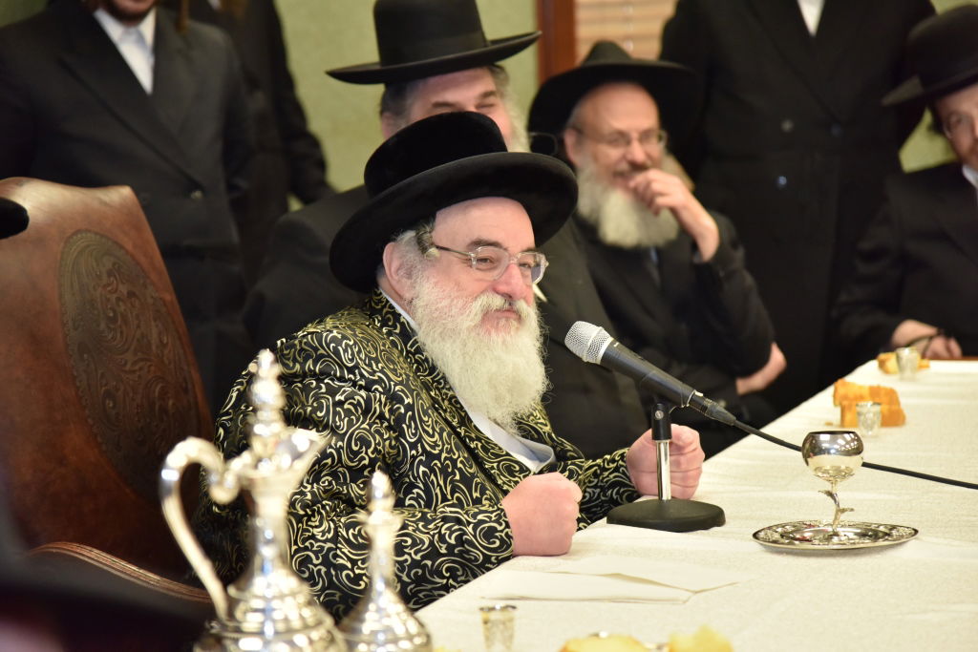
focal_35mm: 120
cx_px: 489
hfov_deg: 17.1
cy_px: 326
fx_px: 3260
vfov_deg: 11.4
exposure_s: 1/160
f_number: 4
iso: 1600
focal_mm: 120
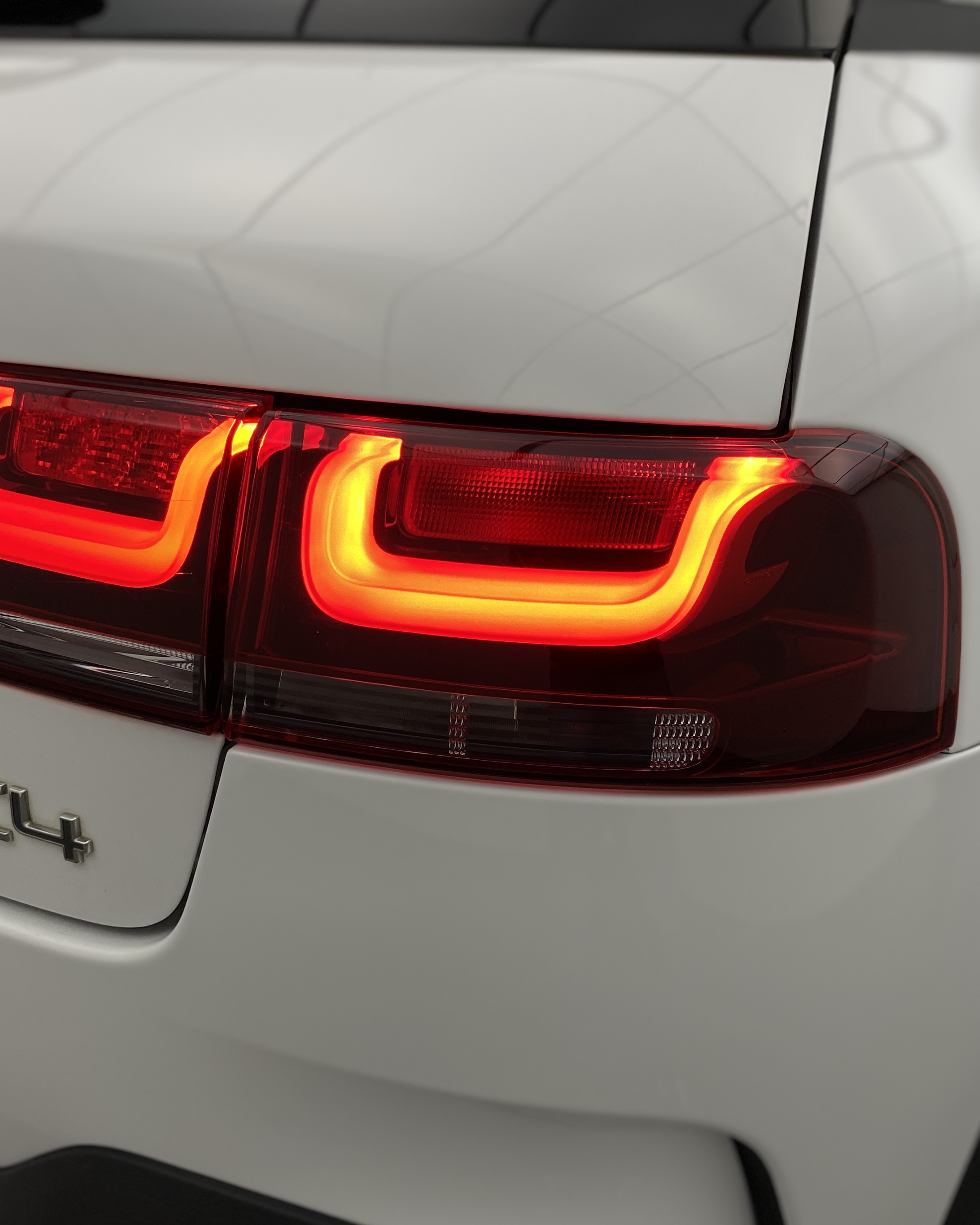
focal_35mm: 34
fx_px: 1233
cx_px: 527
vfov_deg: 52.8
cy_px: 613
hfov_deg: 43.3
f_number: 1.8
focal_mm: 4.25
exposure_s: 1/120
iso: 64
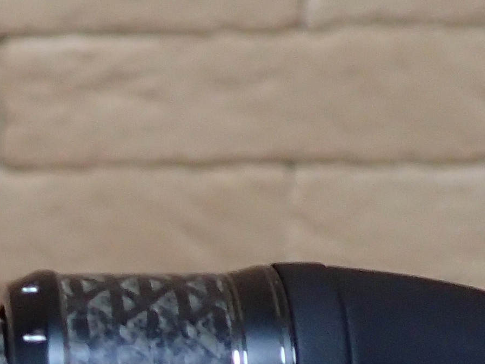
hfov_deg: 12.0
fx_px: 2172
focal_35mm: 155
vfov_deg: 9.4
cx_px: -315
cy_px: 444
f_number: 2.3
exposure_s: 1/30
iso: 320
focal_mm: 5.5
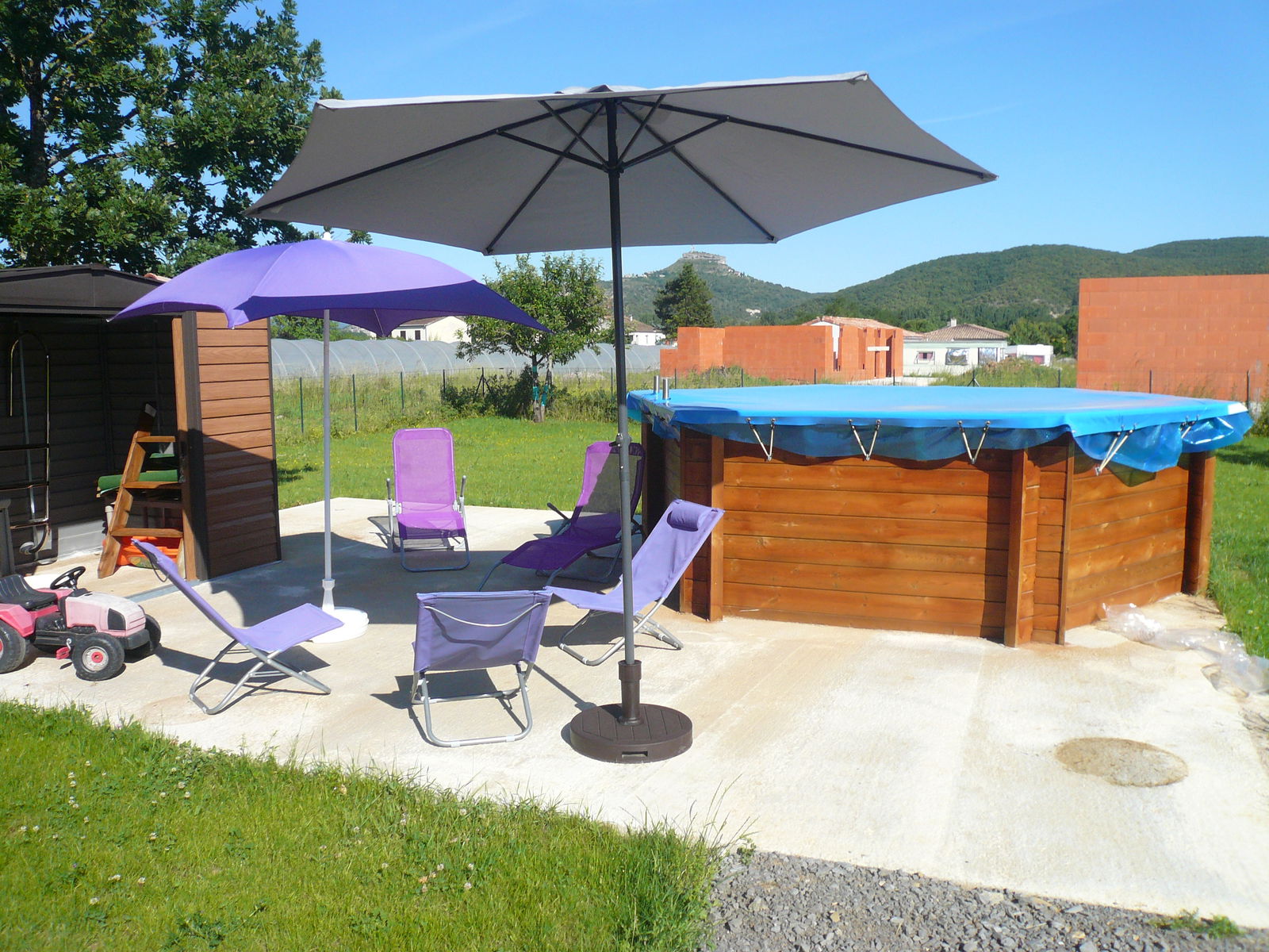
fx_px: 1026
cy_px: 476
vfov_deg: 49.7
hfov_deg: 63.4
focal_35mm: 28
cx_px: 634
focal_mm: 4.6
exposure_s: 1/200
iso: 100
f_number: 8
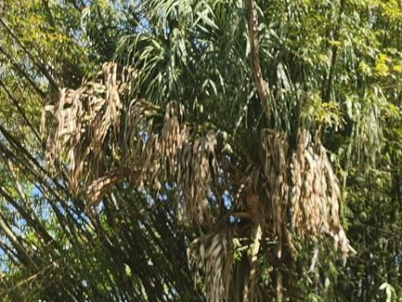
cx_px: 643
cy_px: 391
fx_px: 987
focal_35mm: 85
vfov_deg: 16.4
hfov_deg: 19.4
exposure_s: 1/305
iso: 20
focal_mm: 5.4
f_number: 1.8
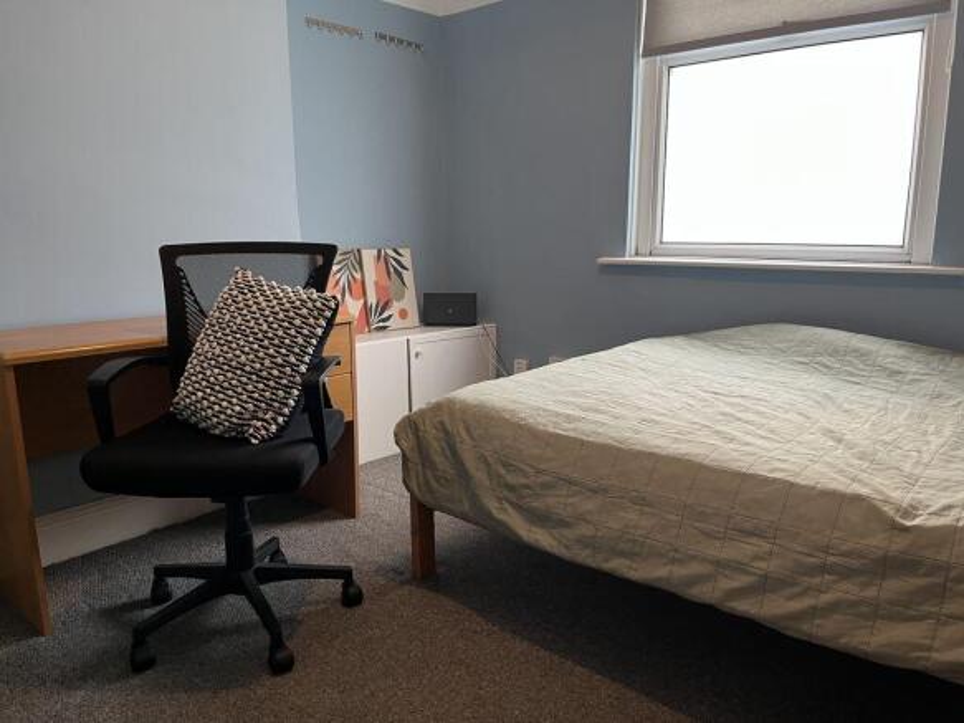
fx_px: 724
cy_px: 362
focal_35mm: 26
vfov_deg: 53.0
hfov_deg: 67.3
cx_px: 482
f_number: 1.6
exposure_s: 1/50
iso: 100
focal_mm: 5.1
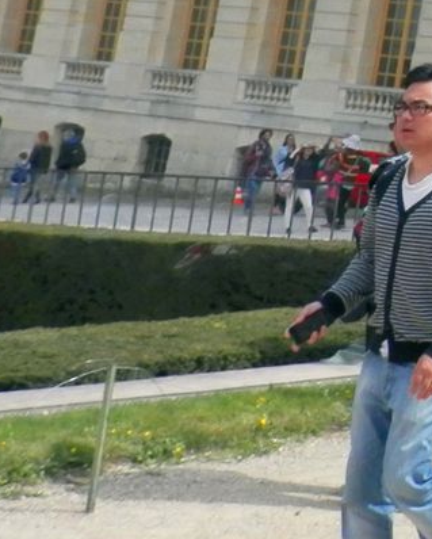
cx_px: 959
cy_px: -219
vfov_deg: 17.9
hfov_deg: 12.9
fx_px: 1564
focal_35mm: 98
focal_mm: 4.5
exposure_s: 1/1000
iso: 80
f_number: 3
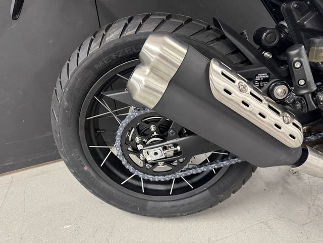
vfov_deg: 56.8
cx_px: 162
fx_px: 224
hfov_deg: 71.6
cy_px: 122
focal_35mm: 24
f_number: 1.78
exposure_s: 1/50
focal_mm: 6.76
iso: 320
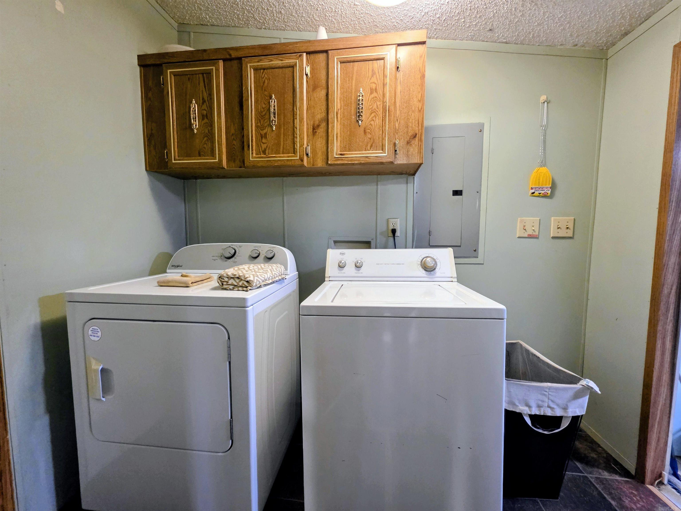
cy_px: 256
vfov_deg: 89.9
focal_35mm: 13
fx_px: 256
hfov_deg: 106.2
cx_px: 340
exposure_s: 1/60
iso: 800
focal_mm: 2.2
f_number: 1.9
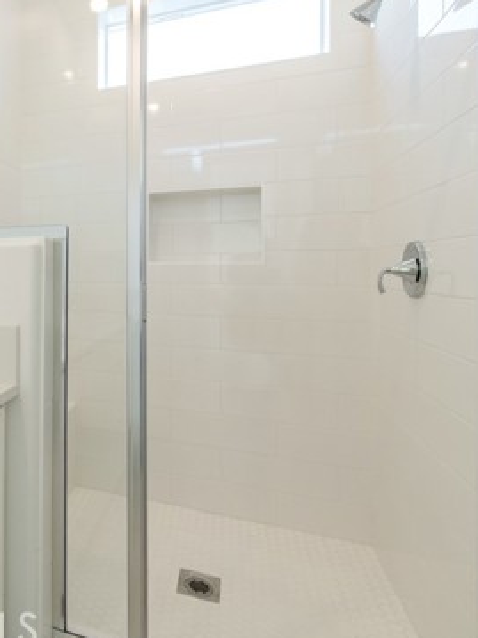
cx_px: 39
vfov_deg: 71.3
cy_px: 275
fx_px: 442
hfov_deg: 49.8
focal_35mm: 24
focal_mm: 14
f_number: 4
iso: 320
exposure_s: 1/250
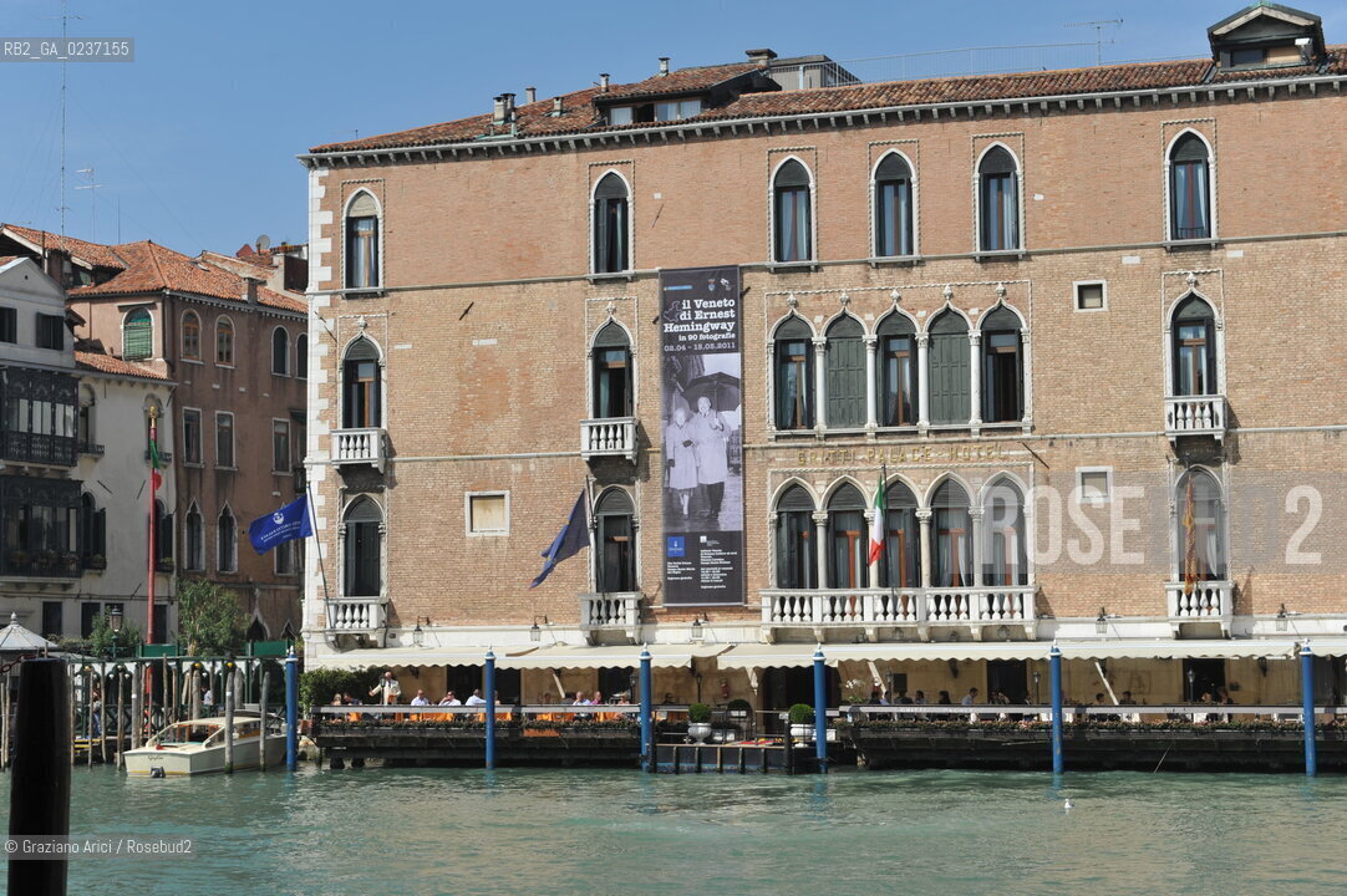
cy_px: 448
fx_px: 2617
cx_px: 674
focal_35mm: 70
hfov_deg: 28.9
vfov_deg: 19.4
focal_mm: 70
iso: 200
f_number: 10
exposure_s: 1/500
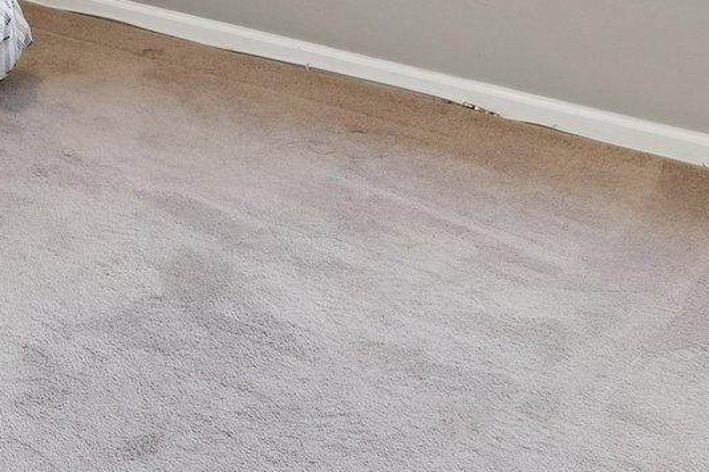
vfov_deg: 16.5
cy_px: -380
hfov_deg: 25.8
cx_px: -163
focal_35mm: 69
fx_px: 1359
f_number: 9
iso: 200
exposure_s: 1/8
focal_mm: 12.2
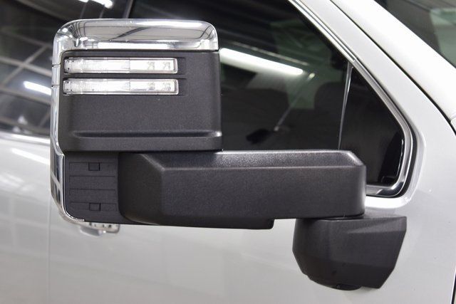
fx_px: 722
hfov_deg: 35.0
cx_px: 228
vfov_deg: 23.8
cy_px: 152
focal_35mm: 57
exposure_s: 1/60
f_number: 4.5
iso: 1600
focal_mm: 38
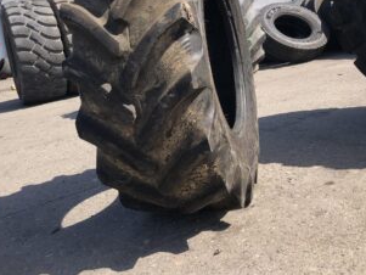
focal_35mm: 40
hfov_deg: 46.3
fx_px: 423
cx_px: 131
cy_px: 83
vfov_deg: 35.5
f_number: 1.8
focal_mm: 3.99
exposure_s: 1/1185
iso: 20
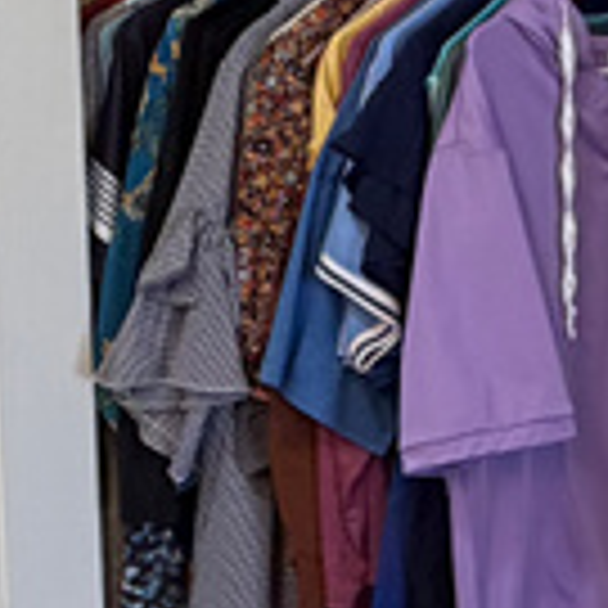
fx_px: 1868
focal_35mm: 94
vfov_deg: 18.5
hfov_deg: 18.4
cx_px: 185
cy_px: 248
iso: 200
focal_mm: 2.22
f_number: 2.2
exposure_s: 1/120
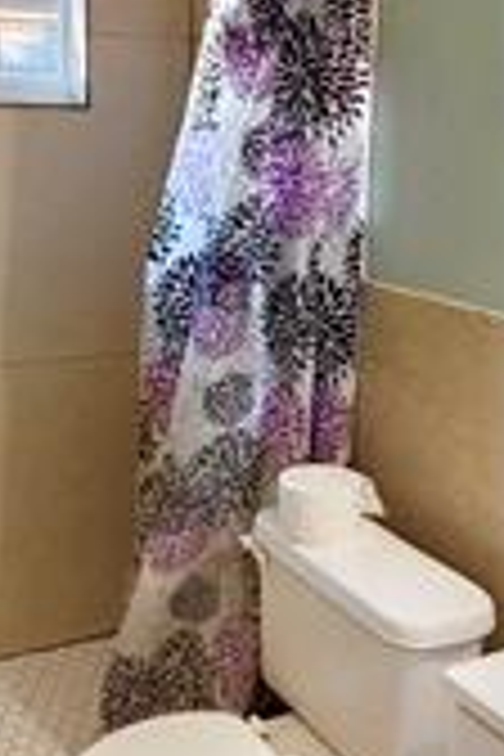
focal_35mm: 52
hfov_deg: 26.0
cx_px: 279
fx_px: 1092
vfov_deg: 38.2
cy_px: 364
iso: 250
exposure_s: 1/60
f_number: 2.2
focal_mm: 2.22
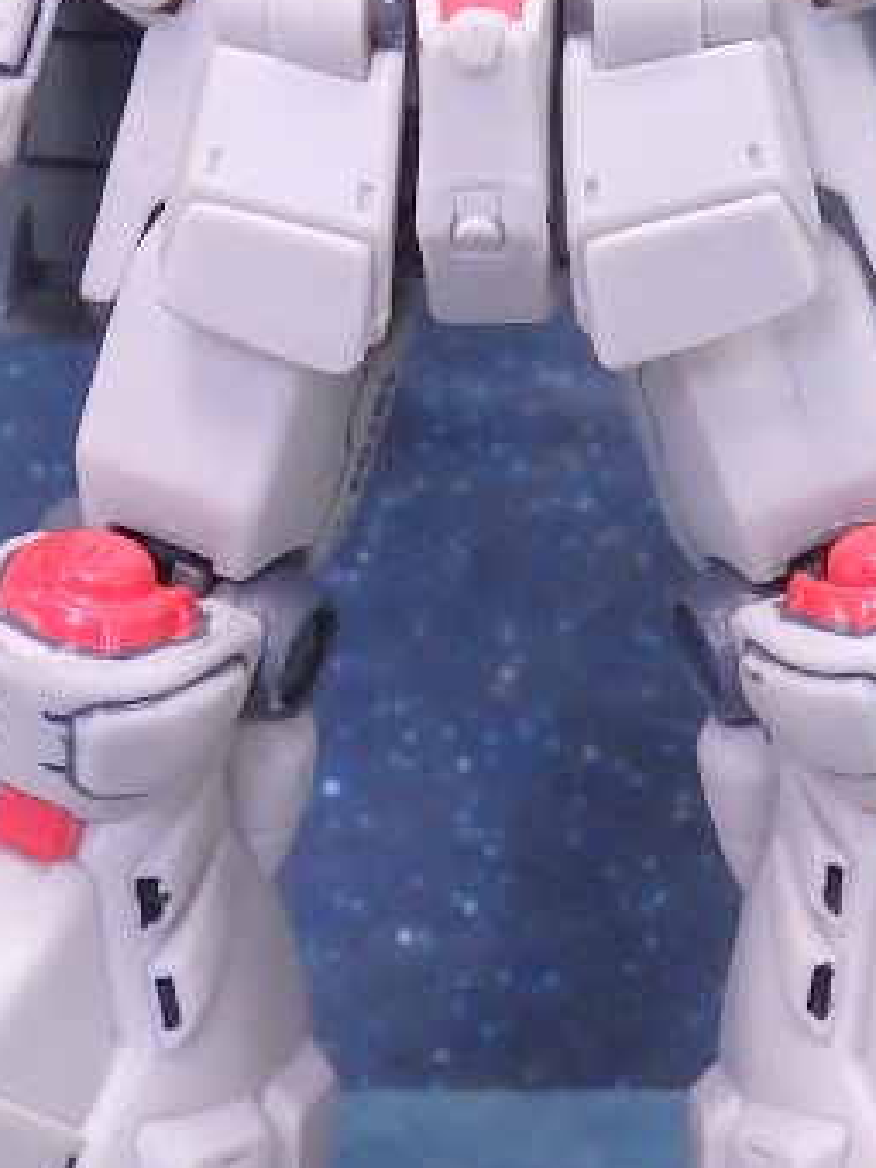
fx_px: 6647
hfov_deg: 7.5
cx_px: 465
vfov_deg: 10.0
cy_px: 398
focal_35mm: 197
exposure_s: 1/160
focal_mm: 11.9
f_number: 4.4
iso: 800
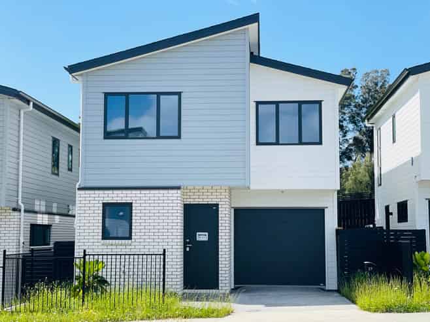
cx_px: 215
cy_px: 161
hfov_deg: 30.3
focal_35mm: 64
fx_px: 795
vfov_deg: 22.9
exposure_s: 1/1325
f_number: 2.2
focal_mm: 7.5
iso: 32
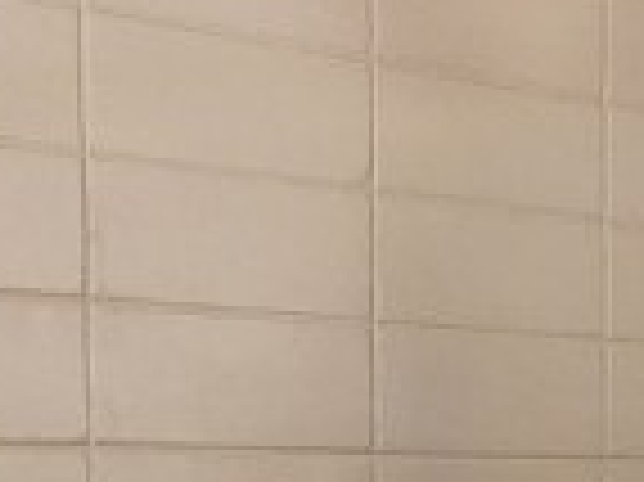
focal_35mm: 93
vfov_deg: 15.1
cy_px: 626
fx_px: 1729
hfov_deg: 16.7
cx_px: 1229
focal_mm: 2.2
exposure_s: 1/30
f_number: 2.2
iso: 500
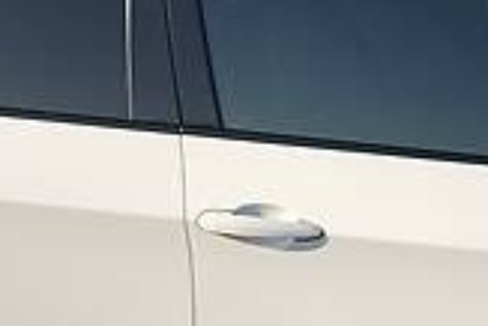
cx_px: 500
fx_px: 1940
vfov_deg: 9.6
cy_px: 173
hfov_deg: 14.1
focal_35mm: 143
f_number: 1.8
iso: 20
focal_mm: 4
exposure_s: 1/1473
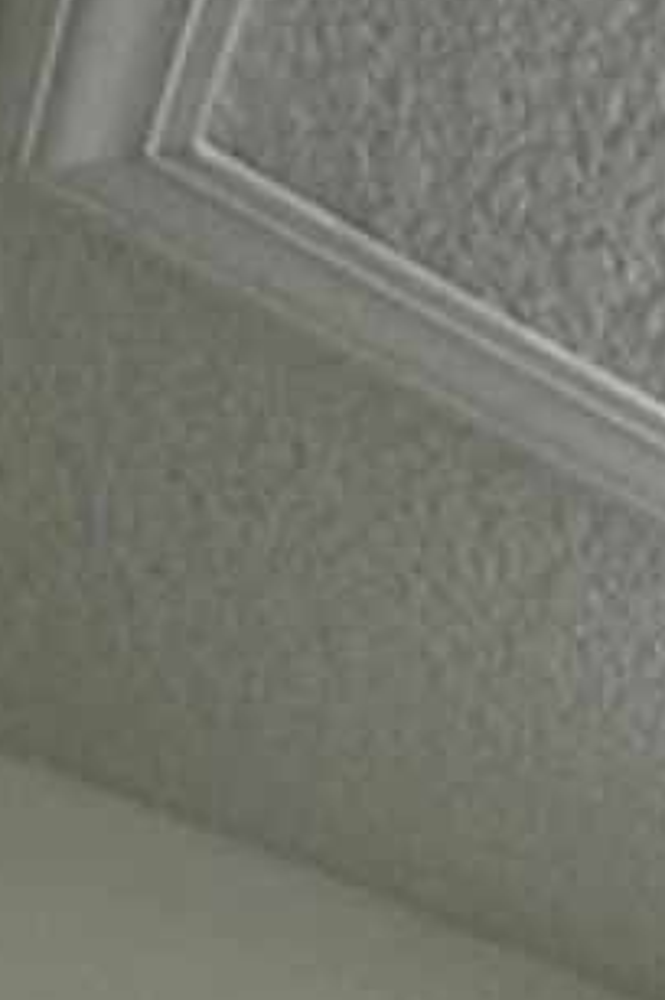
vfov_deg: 14.1
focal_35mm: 81
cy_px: 2544
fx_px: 2249
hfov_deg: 12.3
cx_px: 1724
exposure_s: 1/120
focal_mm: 2.22
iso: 125
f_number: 2.2
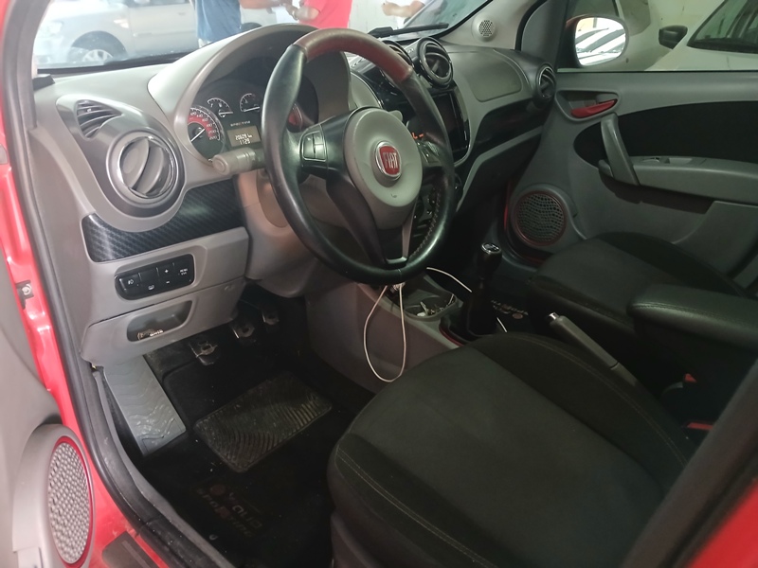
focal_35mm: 26
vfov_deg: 53.1
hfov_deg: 67.3
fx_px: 569
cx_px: 379
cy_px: 284
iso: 640
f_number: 1.8
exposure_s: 1/20
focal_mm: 3.98
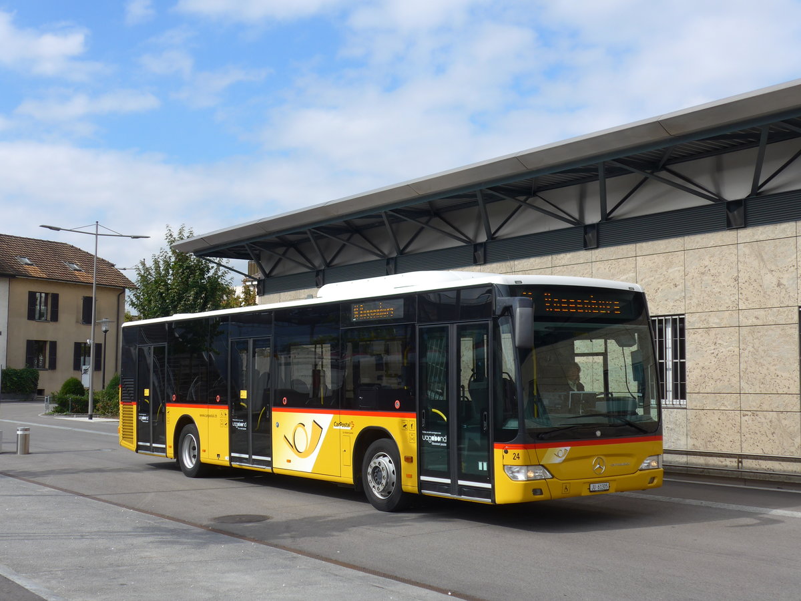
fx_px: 1064
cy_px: 300
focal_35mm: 46
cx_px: 400
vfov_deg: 31.5
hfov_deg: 41.2
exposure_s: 1/1600
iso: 80
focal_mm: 9.5
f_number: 3
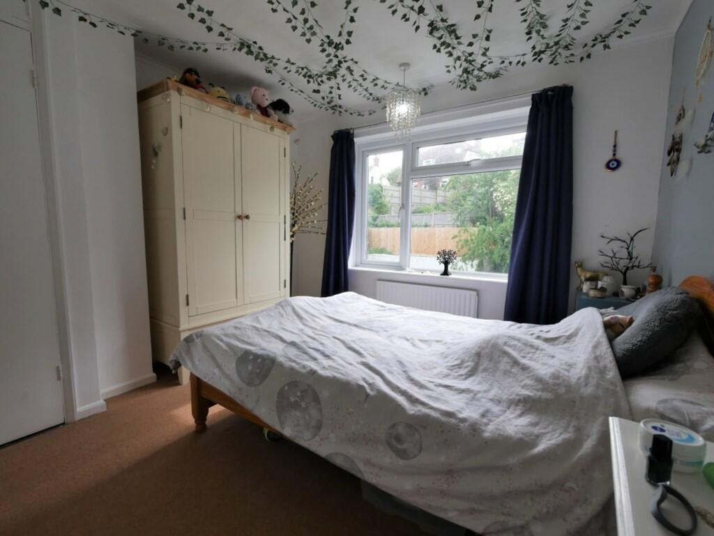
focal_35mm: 14
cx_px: 357
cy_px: 268
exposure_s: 1/125
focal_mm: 7
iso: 200
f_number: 4
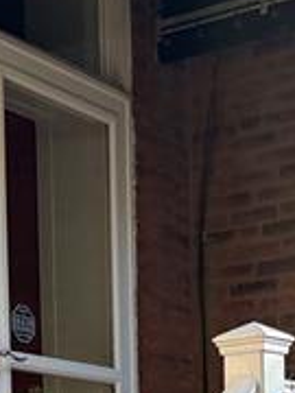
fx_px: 1261
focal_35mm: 111
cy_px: 563
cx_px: 192
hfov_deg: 13.3
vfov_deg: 16.4
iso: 64
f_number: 1.6
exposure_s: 1/539
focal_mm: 5.96
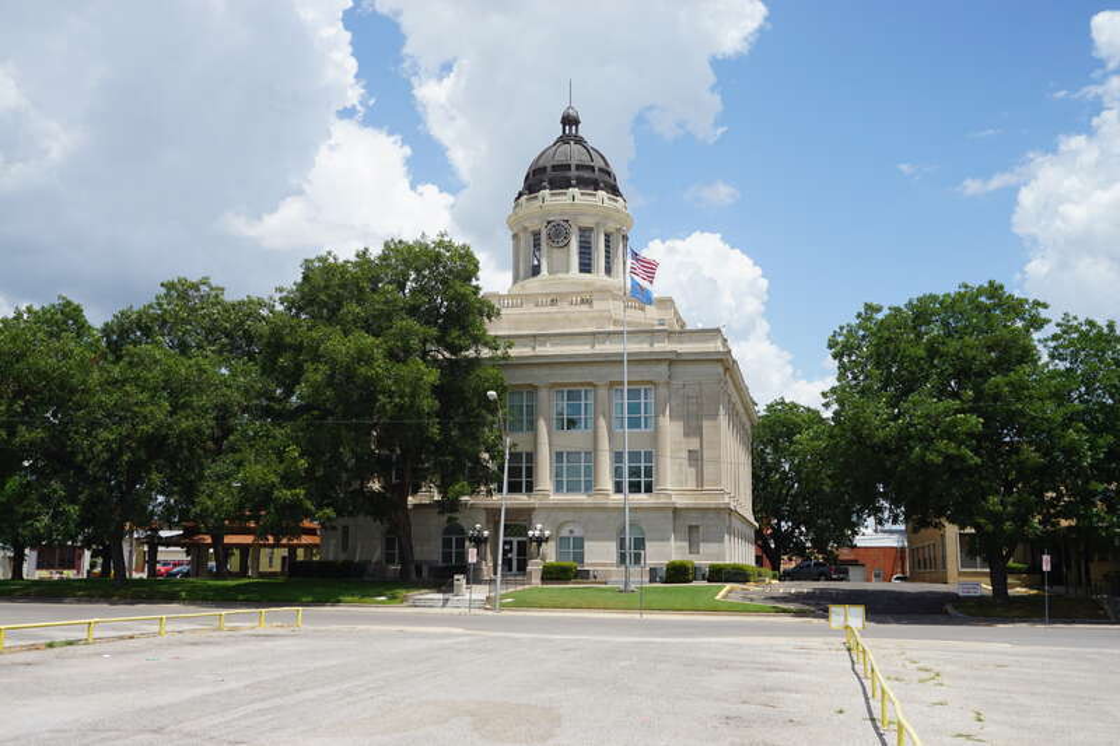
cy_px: 373
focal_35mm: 38
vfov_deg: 35.5
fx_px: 1166
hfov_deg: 51.3
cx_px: 560
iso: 100
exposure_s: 1/125
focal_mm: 25
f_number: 11
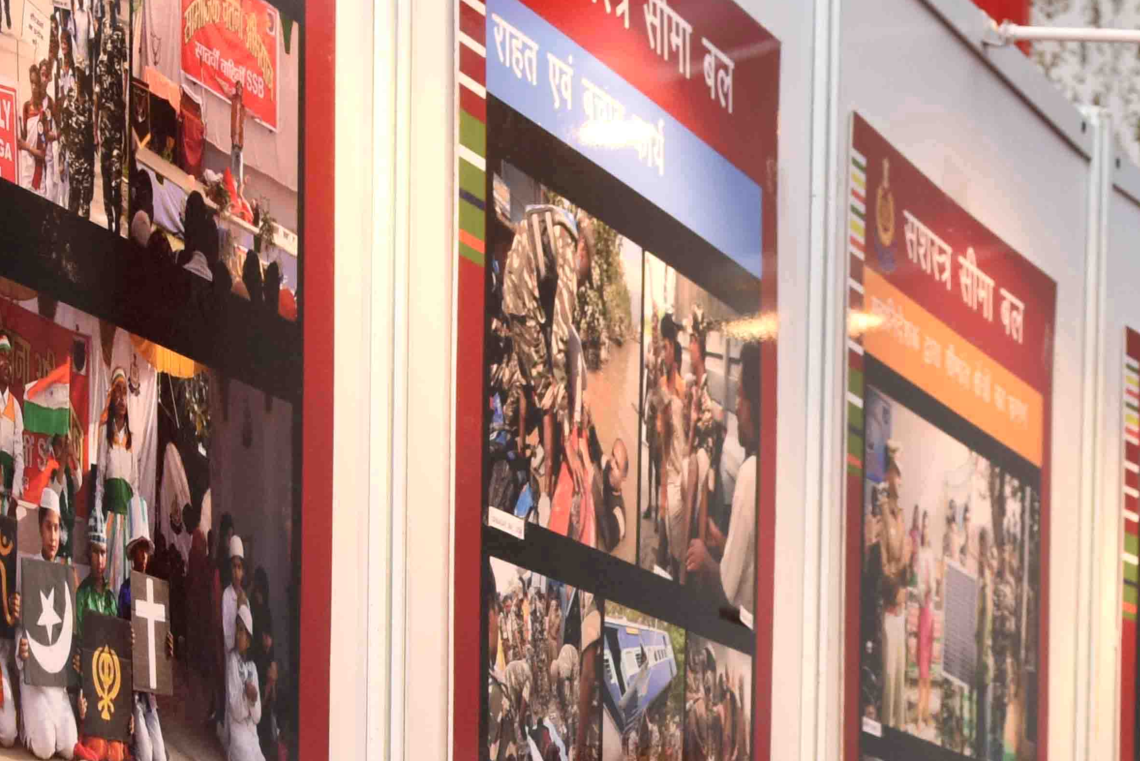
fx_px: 3168
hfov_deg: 19.3
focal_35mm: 100
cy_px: 860
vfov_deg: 13.4
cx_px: 1331
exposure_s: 1/160
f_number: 4.5
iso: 1000
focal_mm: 32
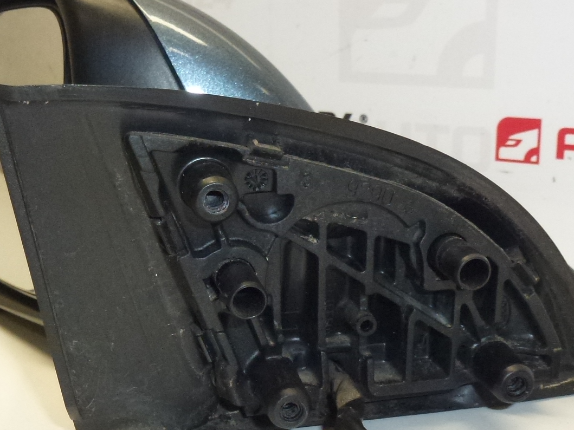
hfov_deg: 33.2
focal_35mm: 58
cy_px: 279
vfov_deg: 25.1
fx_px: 962
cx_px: 253
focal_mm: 5.4
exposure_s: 1/200
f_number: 3.5
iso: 400
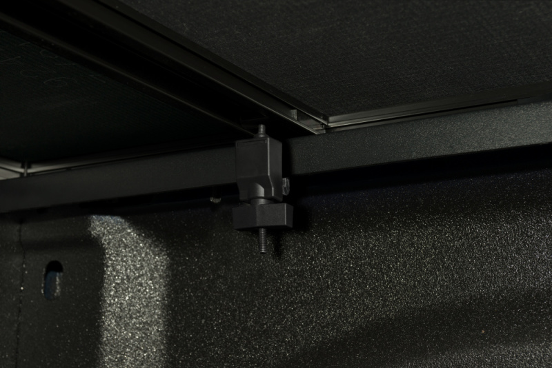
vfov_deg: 19.5
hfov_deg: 28.8
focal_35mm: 70
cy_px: 184
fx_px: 1074
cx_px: 276
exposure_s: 1/60
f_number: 10
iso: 100
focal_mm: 70
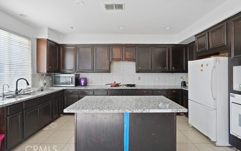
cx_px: 122
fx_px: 112
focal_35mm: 17
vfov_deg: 68.0
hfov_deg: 94.3
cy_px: 71
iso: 400
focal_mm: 16
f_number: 4
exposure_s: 1/25
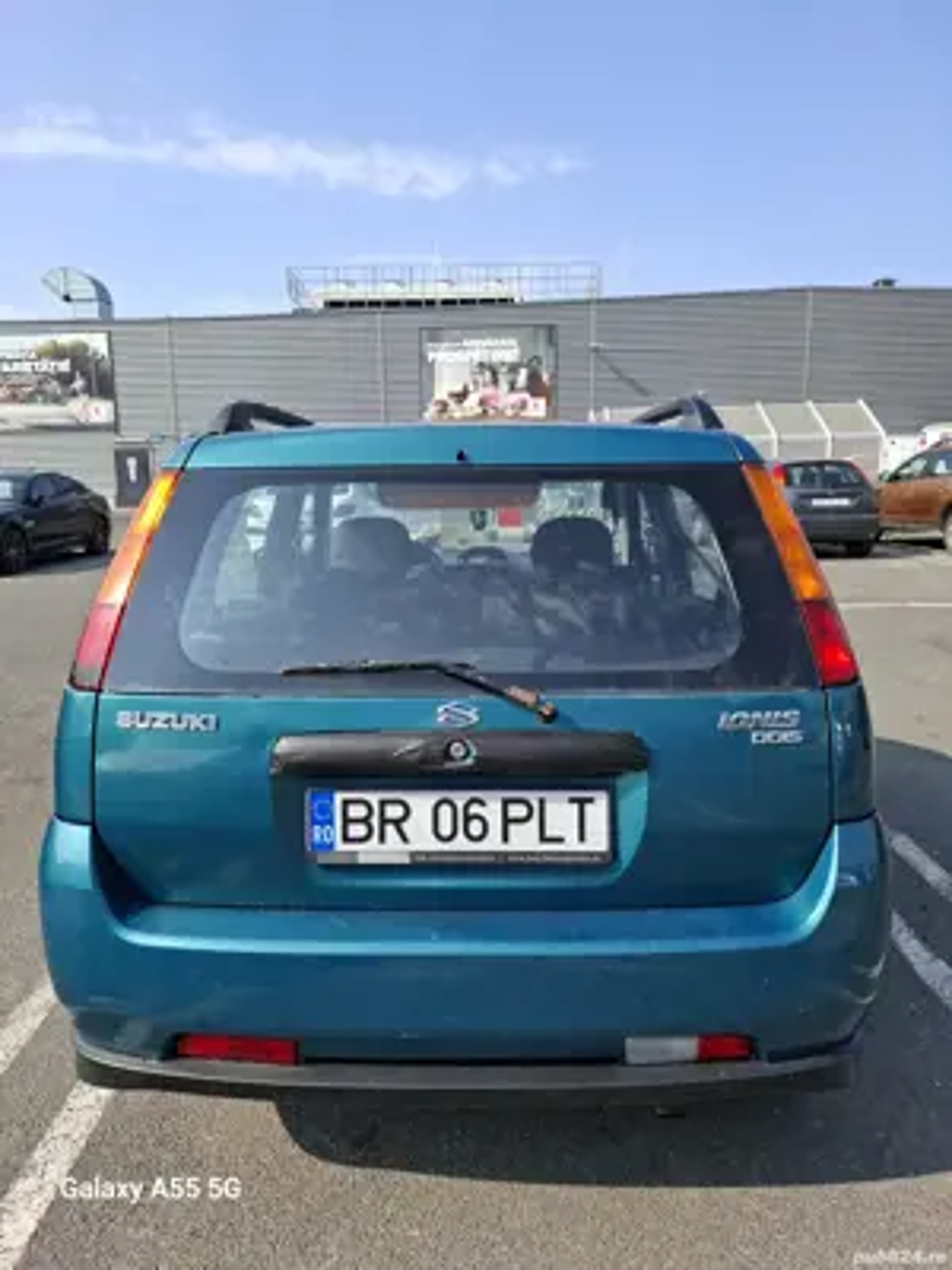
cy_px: 635
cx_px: 476
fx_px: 843
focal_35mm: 23
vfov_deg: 73.9
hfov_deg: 58.9
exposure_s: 1/1157
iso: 50
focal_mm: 5.54
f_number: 1.8
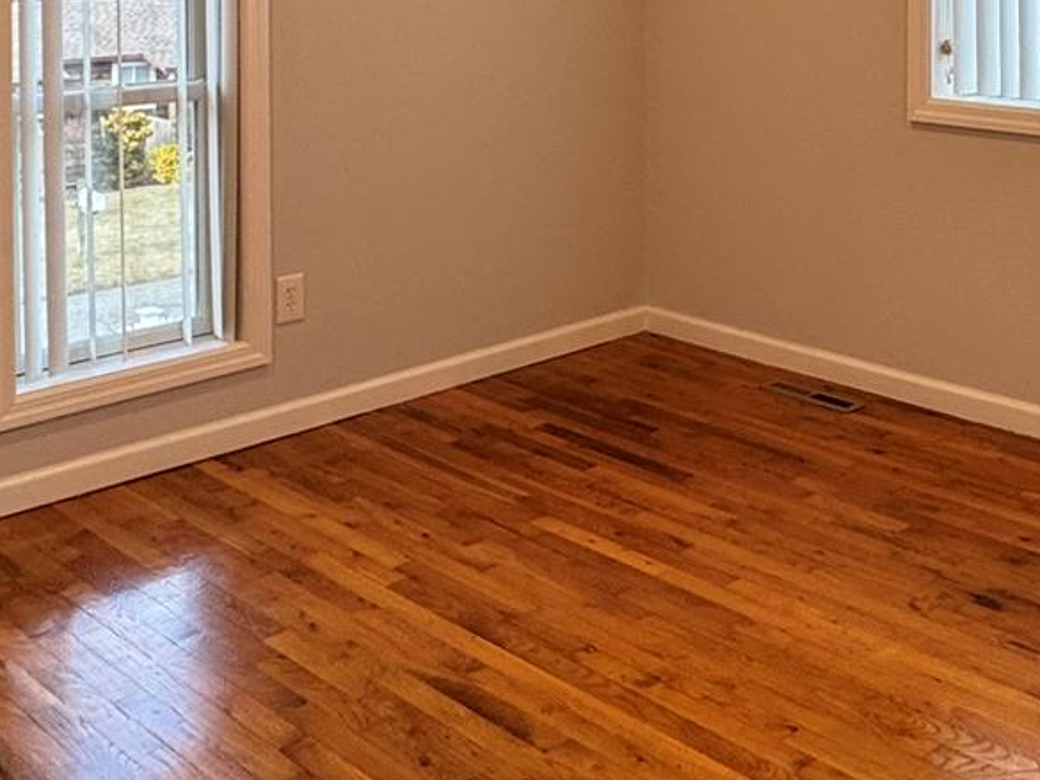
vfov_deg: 27.6
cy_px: -32
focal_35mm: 49
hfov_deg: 37.7
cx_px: 807
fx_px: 1472
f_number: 2.2
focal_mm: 2.22
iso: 80
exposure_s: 1/120
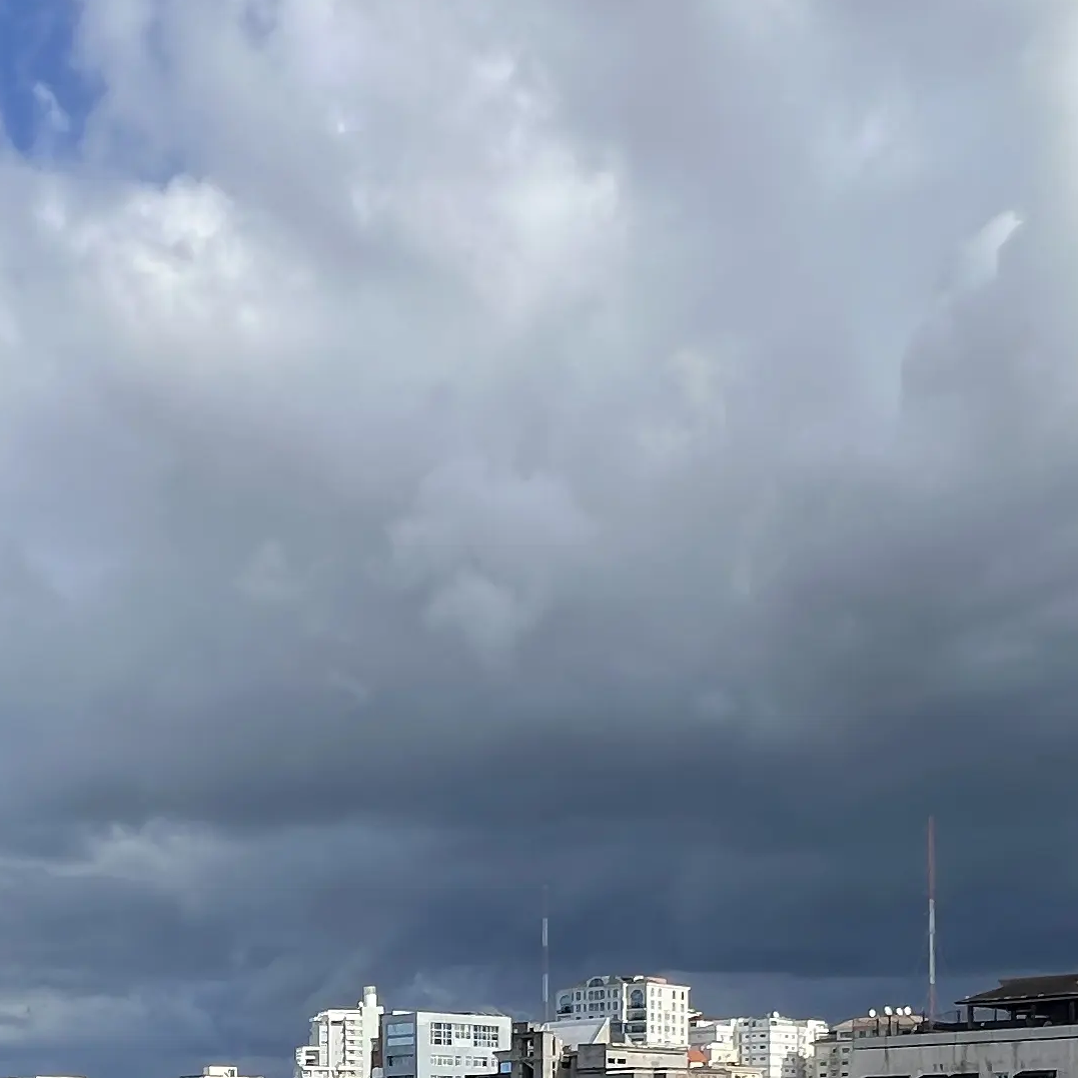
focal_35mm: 43
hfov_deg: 38.0
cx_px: 243
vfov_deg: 34.3
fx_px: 1515
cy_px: 1163
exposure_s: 1/1449
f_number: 1.8
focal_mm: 1.57
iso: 32
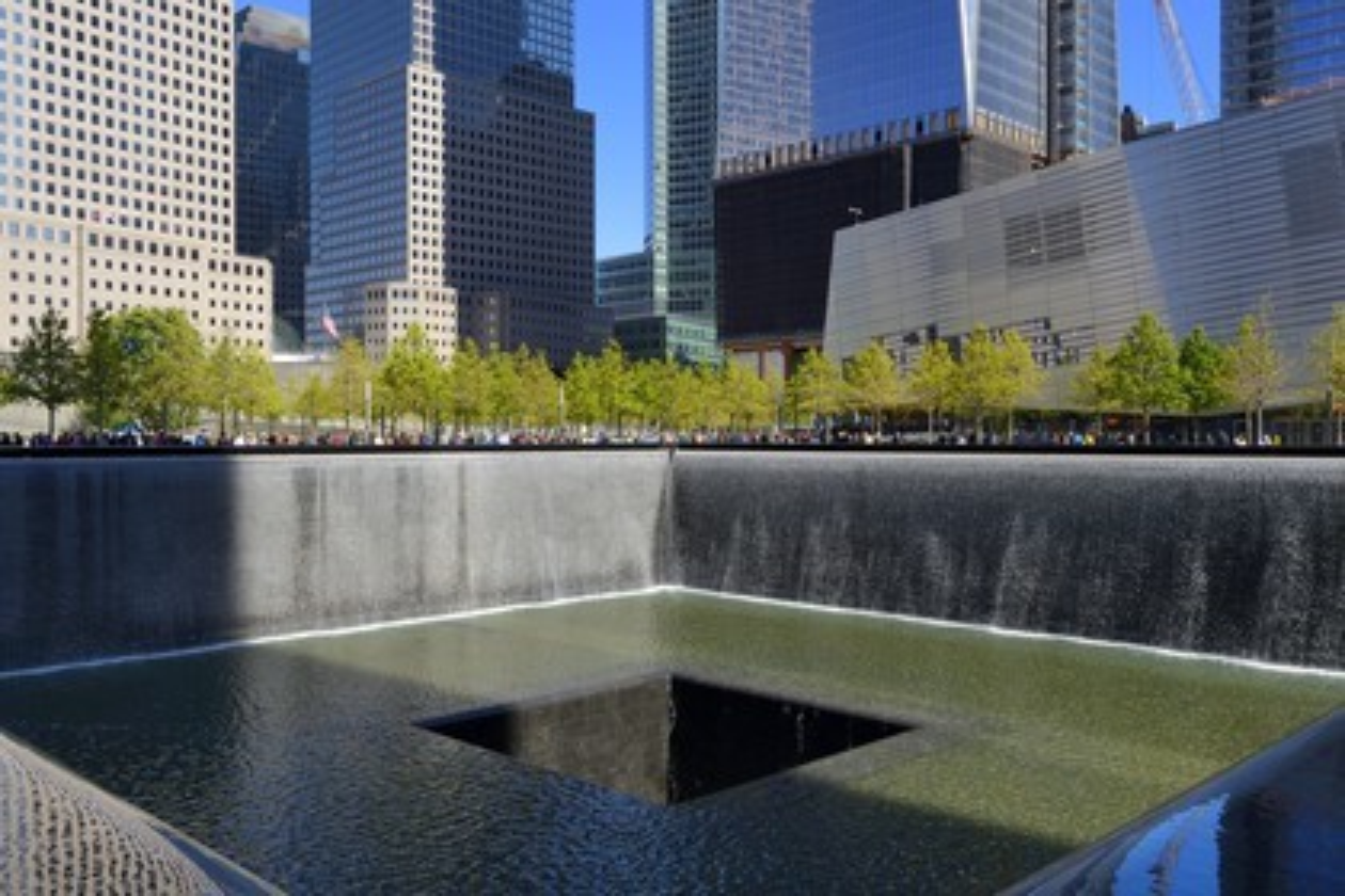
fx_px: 1195
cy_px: 448
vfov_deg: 41.1
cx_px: 672
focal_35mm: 32
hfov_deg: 58.7
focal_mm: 32
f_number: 10
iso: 200
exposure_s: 1/200
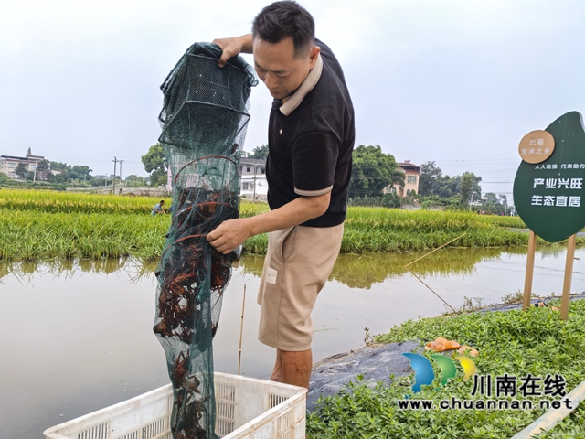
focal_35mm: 27
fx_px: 456
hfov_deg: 65.3
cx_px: 292
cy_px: 220
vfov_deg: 51.4
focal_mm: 5.52
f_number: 1.9
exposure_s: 1/1314
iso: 64
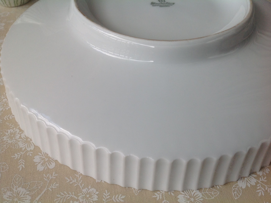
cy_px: 102
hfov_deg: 52.7
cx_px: 136
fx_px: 274
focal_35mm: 35
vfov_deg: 40.6
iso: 50
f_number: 2.4
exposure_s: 1/265
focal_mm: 4.28
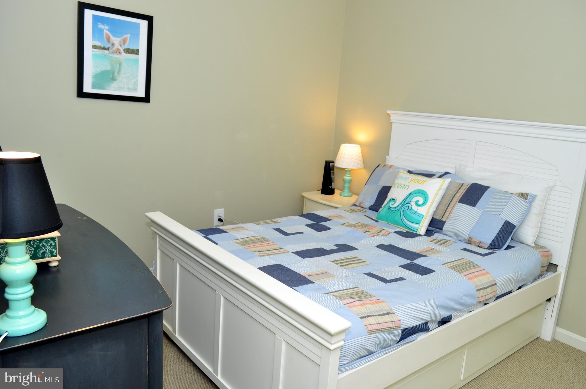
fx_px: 439
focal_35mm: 27
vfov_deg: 47.8
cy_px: 194
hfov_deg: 67.4
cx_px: 293
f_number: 8
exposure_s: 1/30
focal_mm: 18
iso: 200
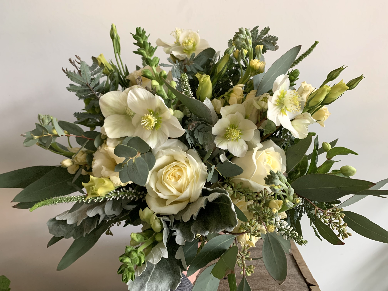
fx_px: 291
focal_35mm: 26
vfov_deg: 53.1
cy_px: 146
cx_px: 194
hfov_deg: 67.3
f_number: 1.8
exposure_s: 1/49
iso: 400
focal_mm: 4.25
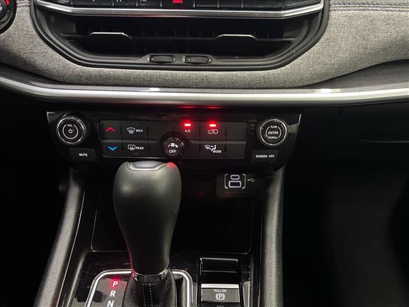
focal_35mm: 26
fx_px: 307
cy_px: 154
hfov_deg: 67.3
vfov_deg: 53.1
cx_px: 204
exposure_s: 1/30
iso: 500
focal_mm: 5.7
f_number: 1.5
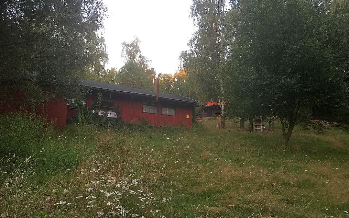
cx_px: 174
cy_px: 128
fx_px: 295
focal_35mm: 31
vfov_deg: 40.5
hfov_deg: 61.2
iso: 32
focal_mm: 4.15
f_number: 2.2
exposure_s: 1/33
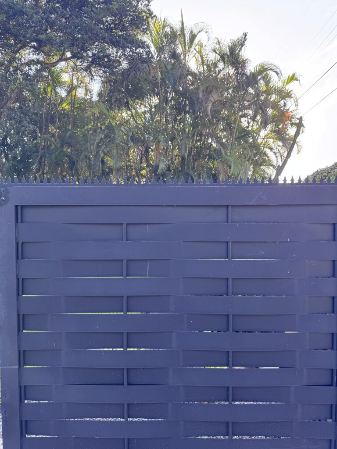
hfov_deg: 56.8
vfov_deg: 71.6
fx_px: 312
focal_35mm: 24
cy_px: 224
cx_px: 168
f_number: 1.78
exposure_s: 1/172
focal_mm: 6.76
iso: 80
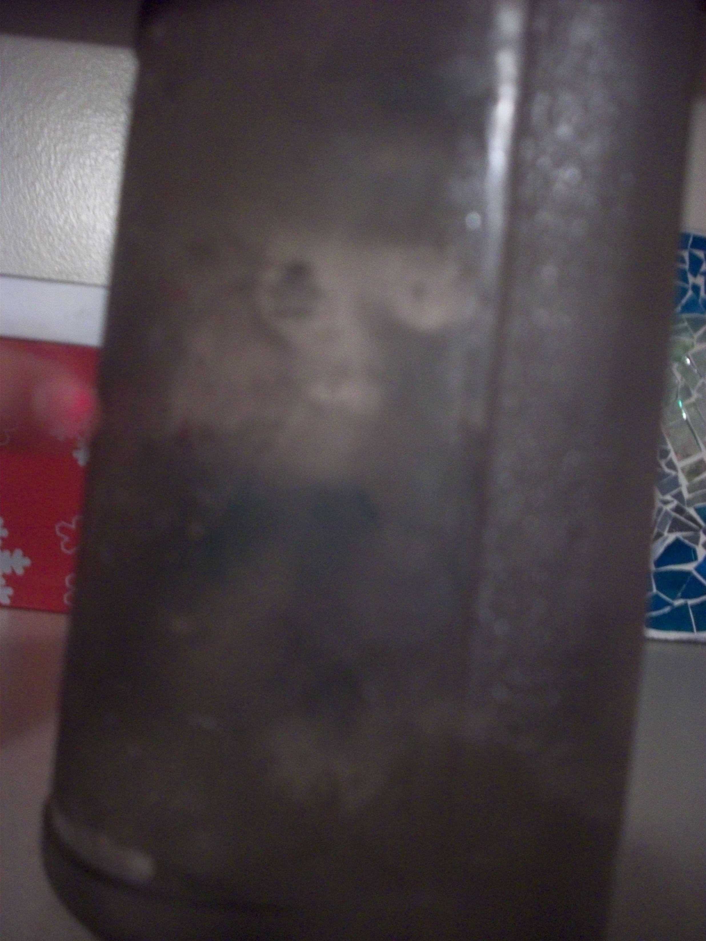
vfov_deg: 50.1
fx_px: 1006
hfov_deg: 38.7
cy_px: 470
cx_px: 353
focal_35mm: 37
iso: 200
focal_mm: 6.2
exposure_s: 1/8
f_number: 2.8
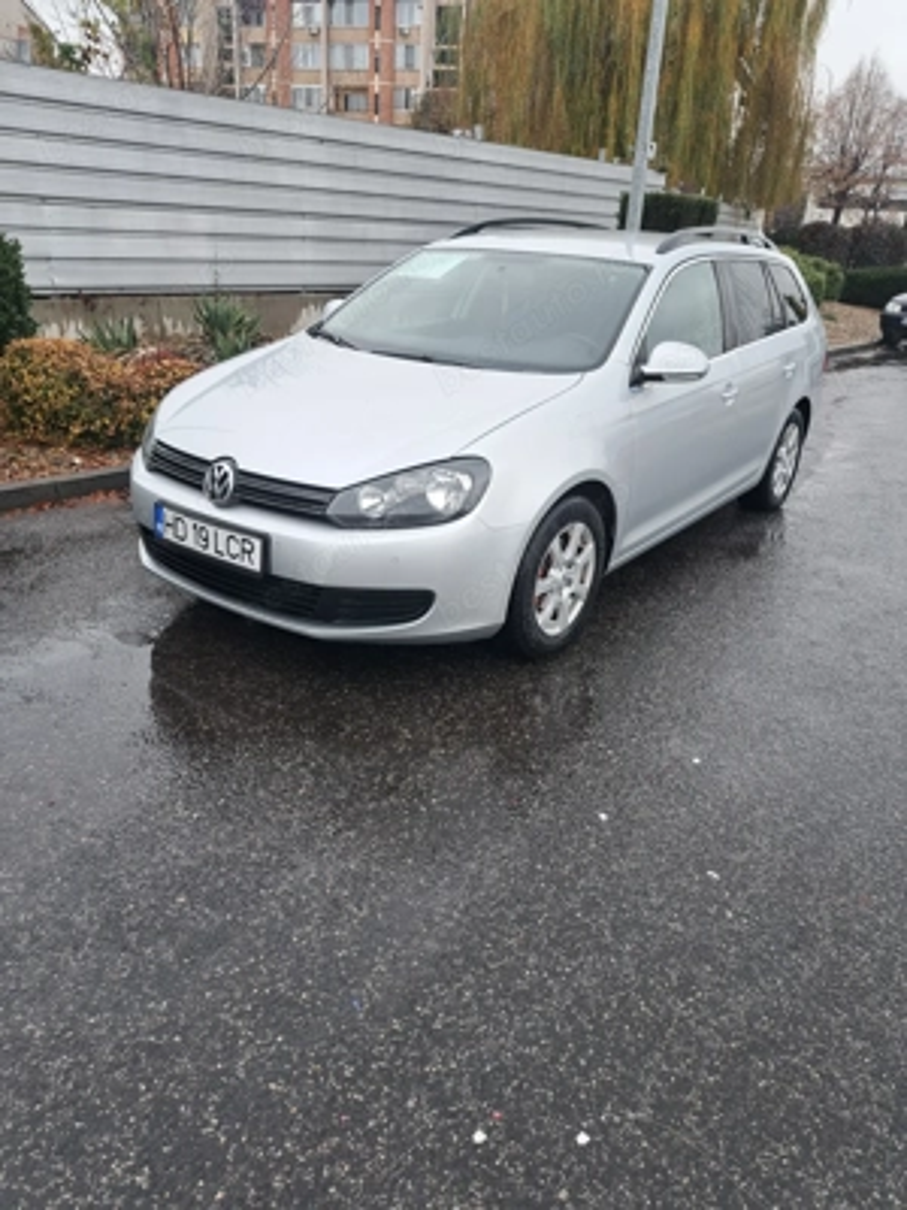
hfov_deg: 56.8
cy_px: 605
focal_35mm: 24
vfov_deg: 71.6
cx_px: 454
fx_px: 838
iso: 50
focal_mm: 5.23
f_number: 1.8
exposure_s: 1/100
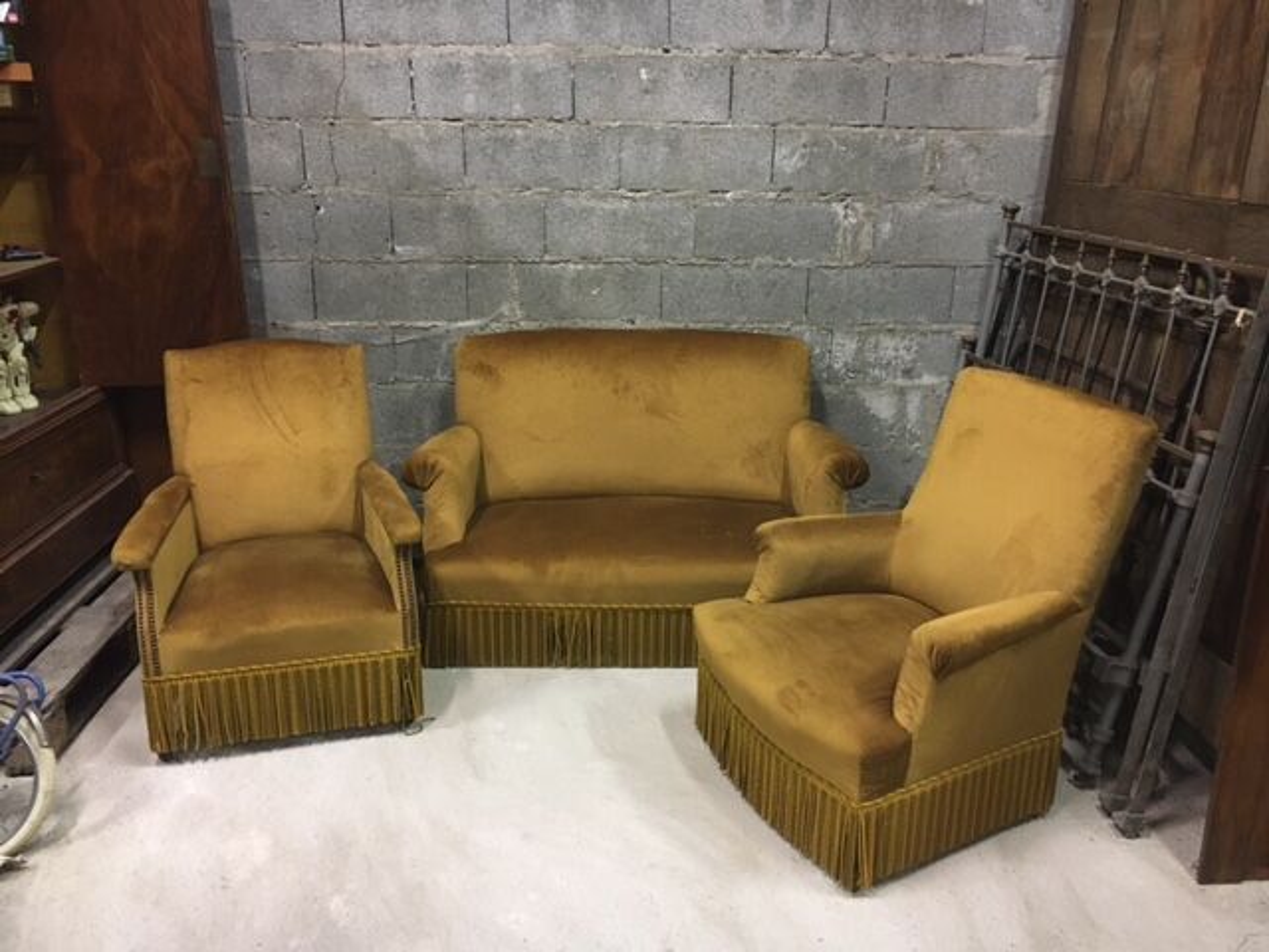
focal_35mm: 29
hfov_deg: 61.7
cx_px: 634
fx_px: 1063
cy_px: 476
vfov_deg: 48.2
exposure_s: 1/20
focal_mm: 4.15
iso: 200
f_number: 2.2
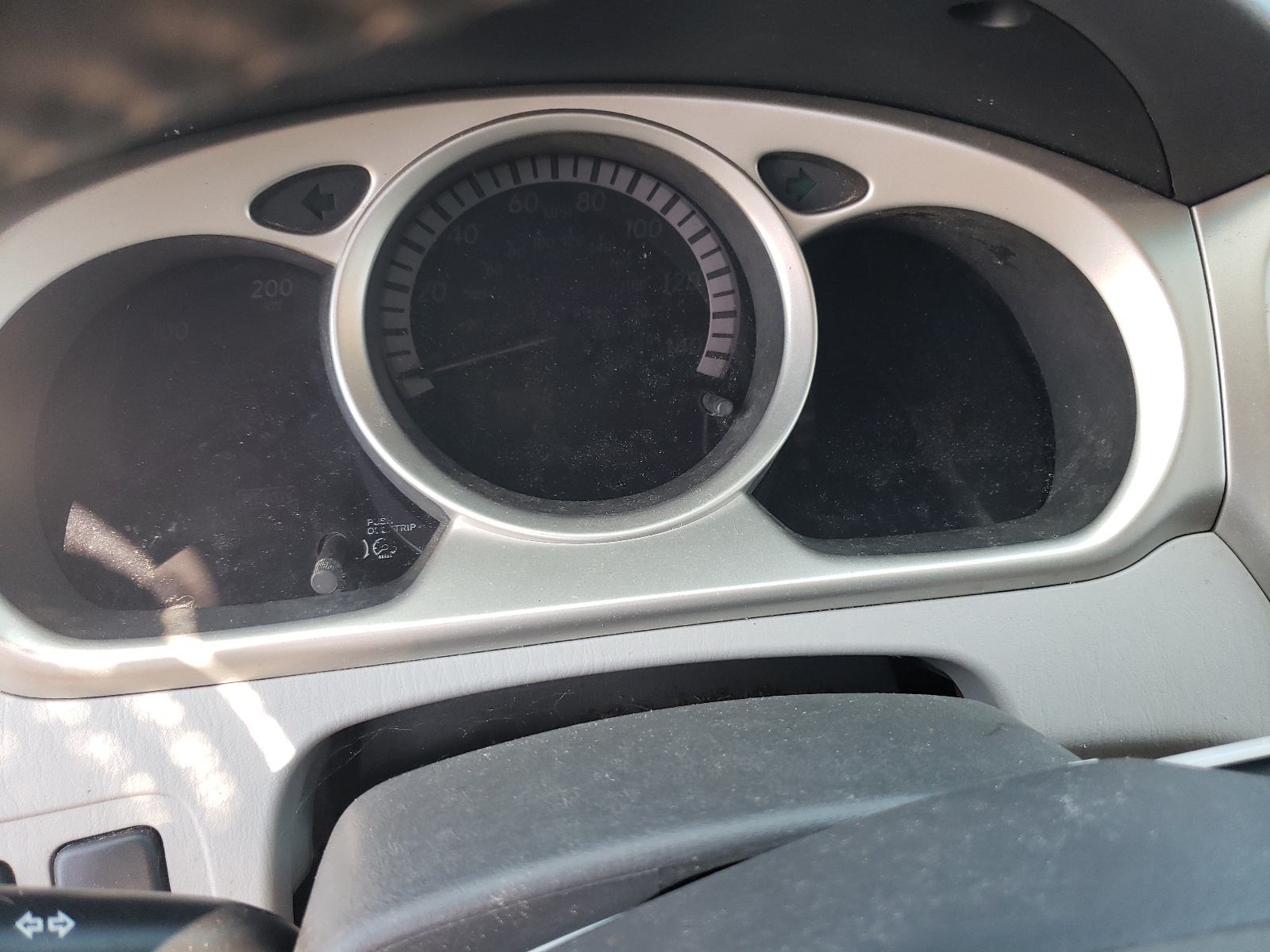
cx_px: 635
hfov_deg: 67.3
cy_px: 476
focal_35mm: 26
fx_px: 954
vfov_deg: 53.1
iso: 77
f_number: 1.5
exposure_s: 1/120
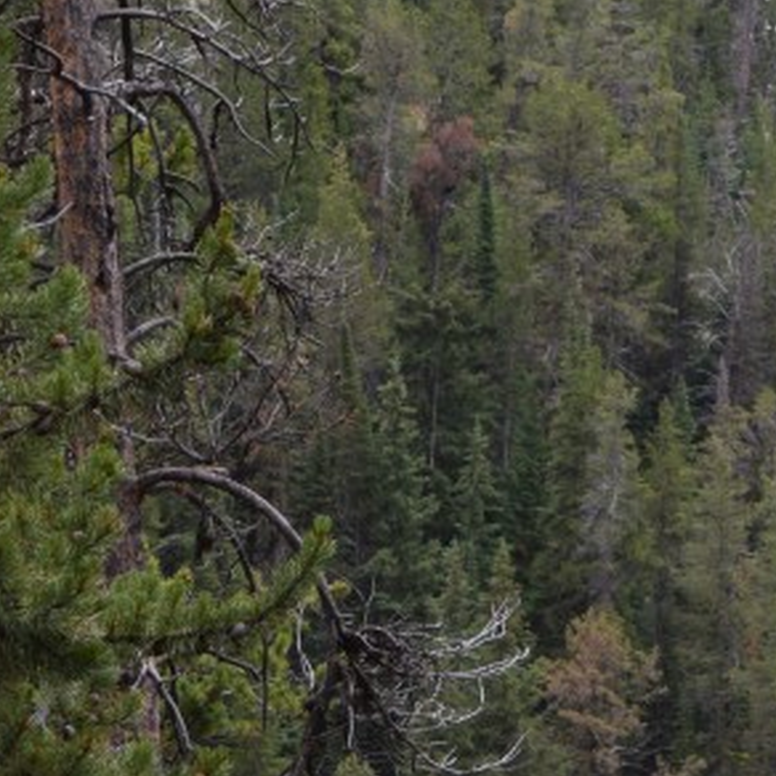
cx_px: 1068
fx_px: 6226
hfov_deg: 7.0
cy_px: -128
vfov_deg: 7.1
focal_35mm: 245
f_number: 8
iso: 400
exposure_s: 1/250
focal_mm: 55
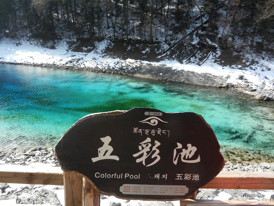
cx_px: 137
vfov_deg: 54.9
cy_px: 103
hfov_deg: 69.4
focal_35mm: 25
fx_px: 198
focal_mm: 4.5
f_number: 3.5
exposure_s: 1/500
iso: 160
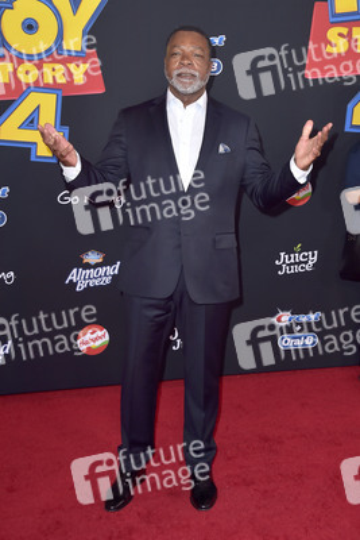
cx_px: 180
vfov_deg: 39.6
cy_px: 270
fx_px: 749
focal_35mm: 50
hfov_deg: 27.0
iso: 500
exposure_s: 1/200
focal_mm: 50
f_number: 7.1
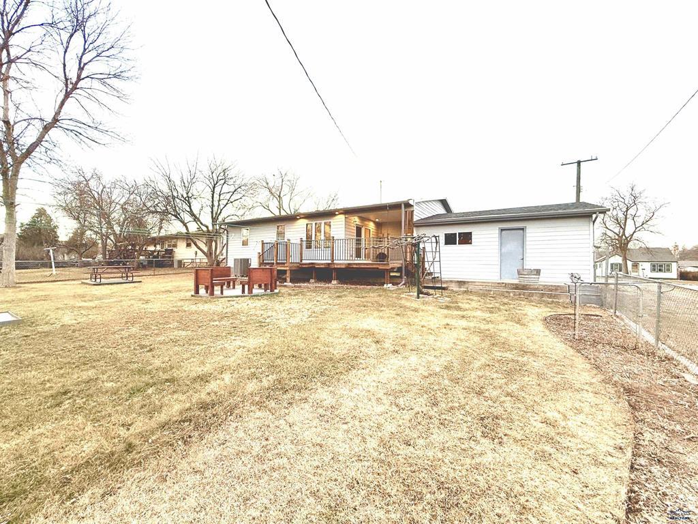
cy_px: 262
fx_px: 282
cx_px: 349
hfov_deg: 102.1
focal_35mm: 14
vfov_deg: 85.7
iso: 64
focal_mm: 2.22
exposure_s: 1/208
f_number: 2.2
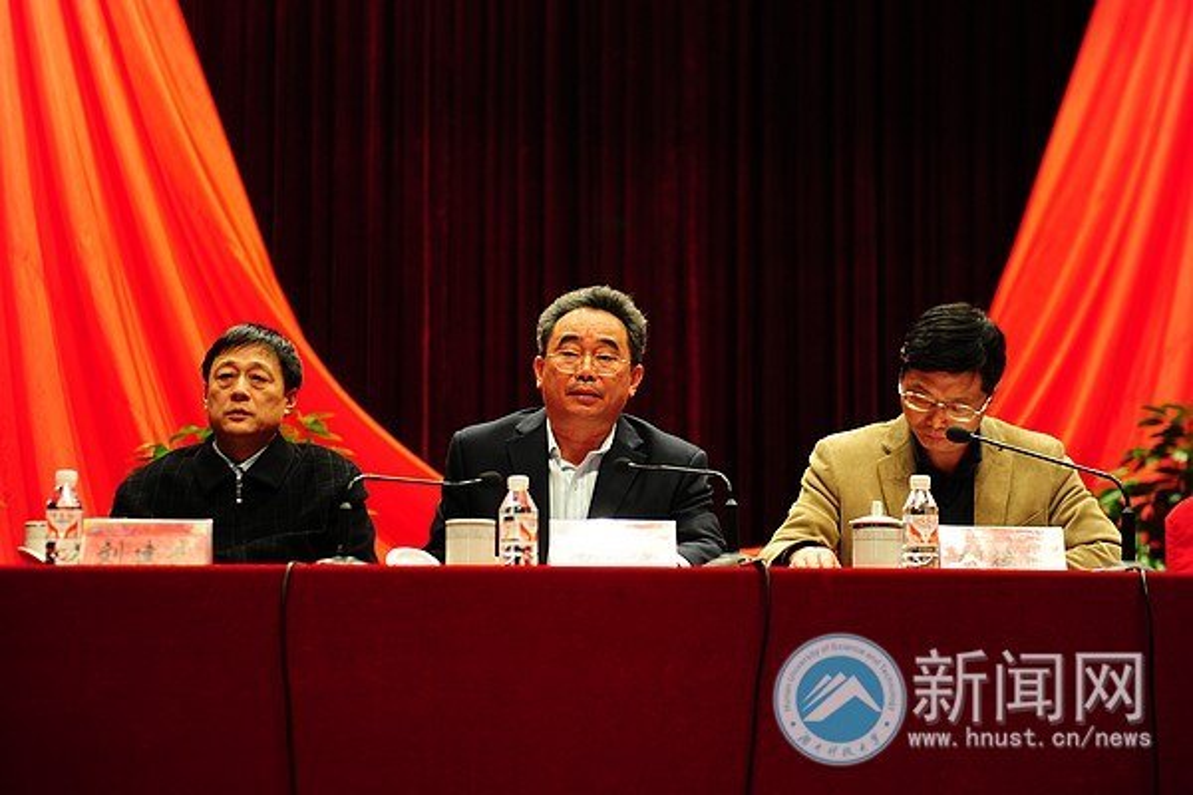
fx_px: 2320
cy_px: 398
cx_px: 596
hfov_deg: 28.8
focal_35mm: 70
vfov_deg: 19.5
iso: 280
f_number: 2.8
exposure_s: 1/25
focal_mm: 70
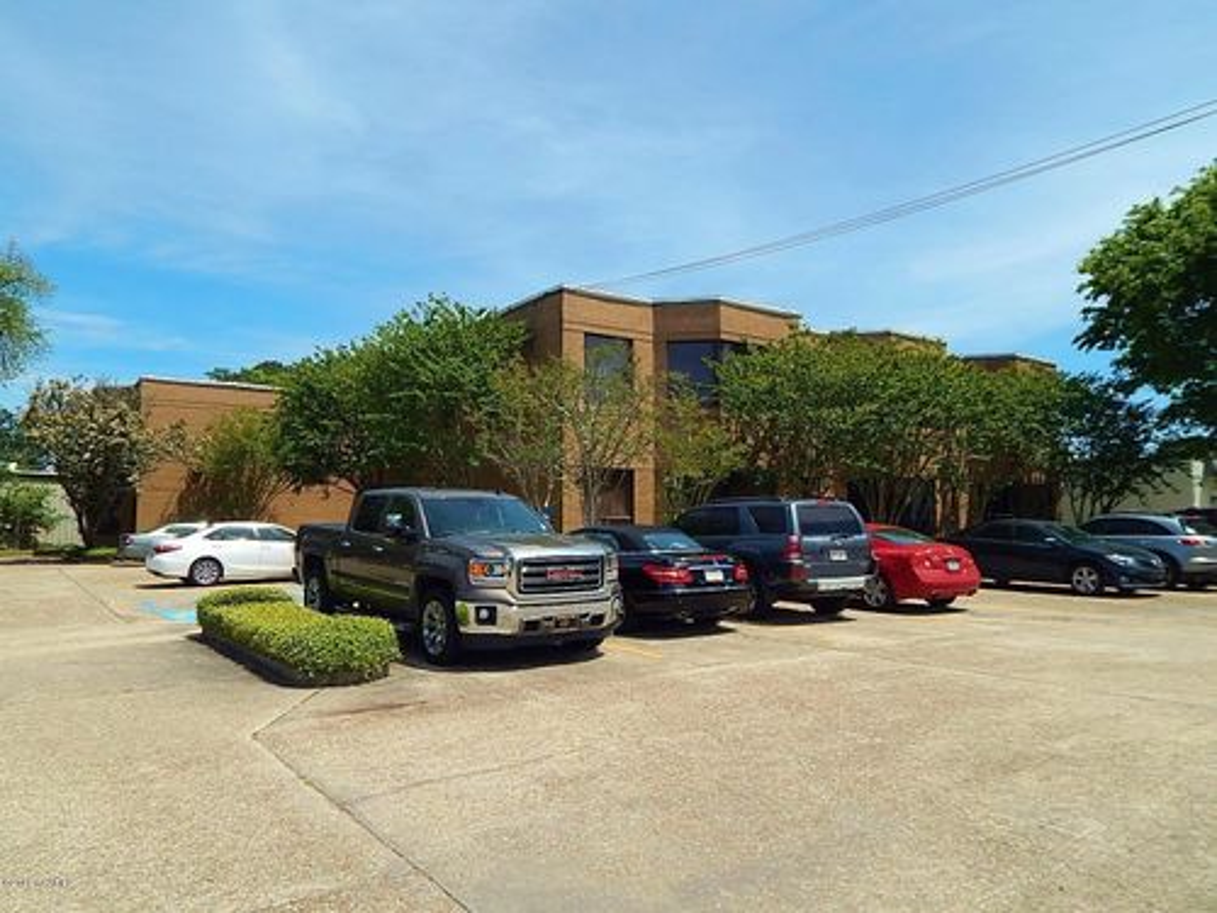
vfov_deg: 54.9
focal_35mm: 25
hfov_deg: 69.4
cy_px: 456
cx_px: 608
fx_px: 879
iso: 125
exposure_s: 1/400
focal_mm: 4.5
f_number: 6.1
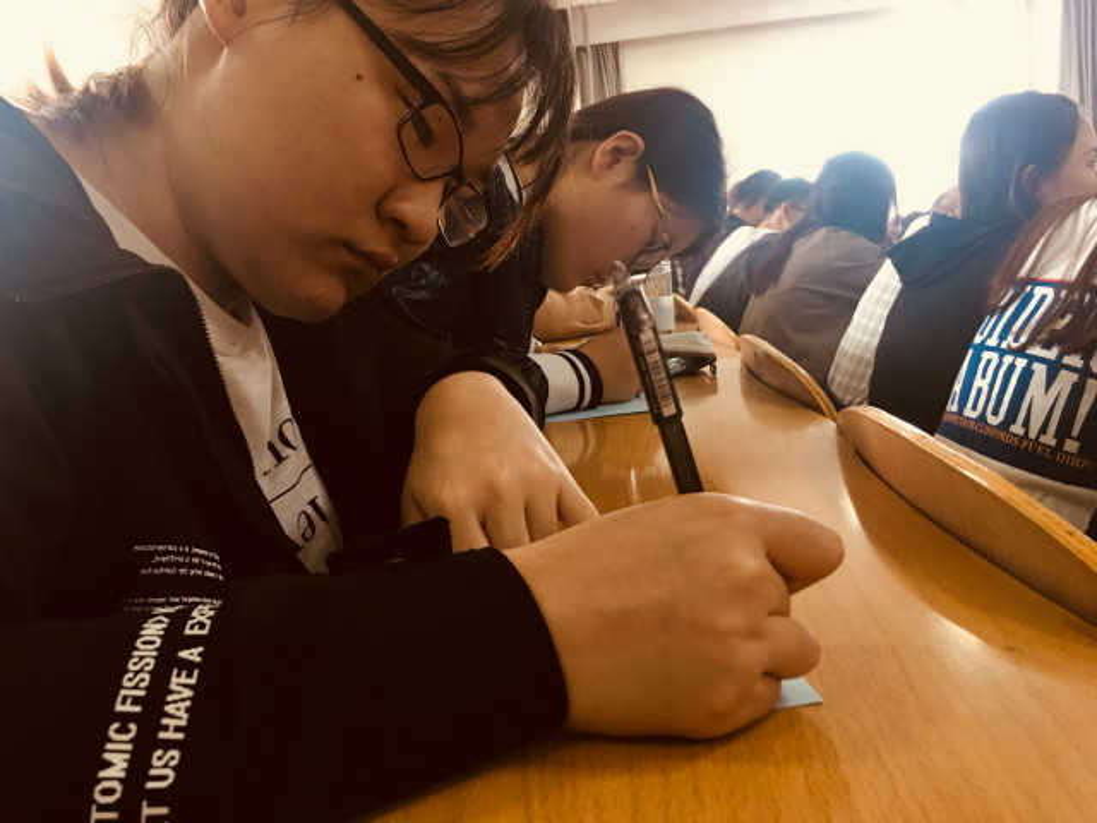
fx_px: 919
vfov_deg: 48.2
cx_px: 548
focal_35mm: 29
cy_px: 412
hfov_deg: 61.7
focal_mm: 4.15
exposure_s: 1/17
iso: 80
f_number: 2.2
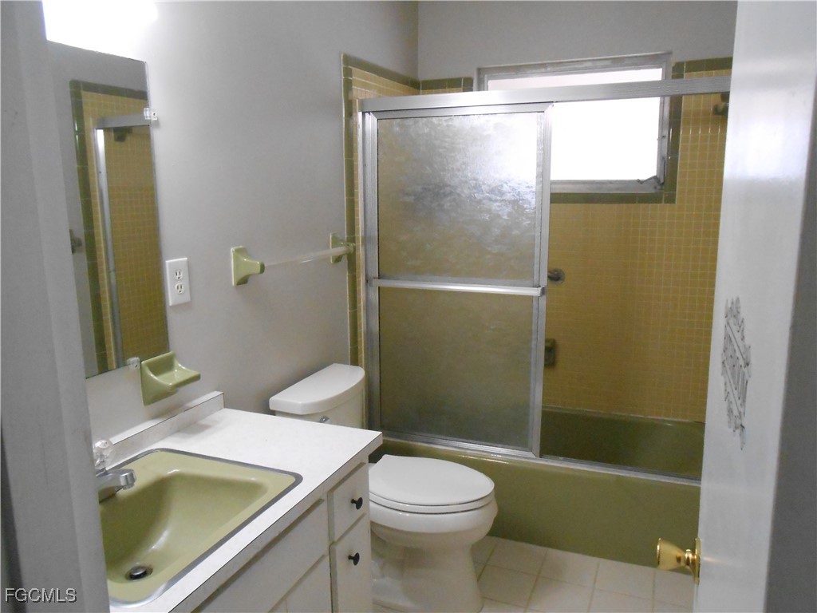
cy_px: 306
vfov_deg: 53.1
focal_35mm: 26
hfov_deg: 67.3
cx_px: 408
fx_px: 614
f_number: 3.5
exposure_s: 1/80
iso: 800
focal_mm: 4.6
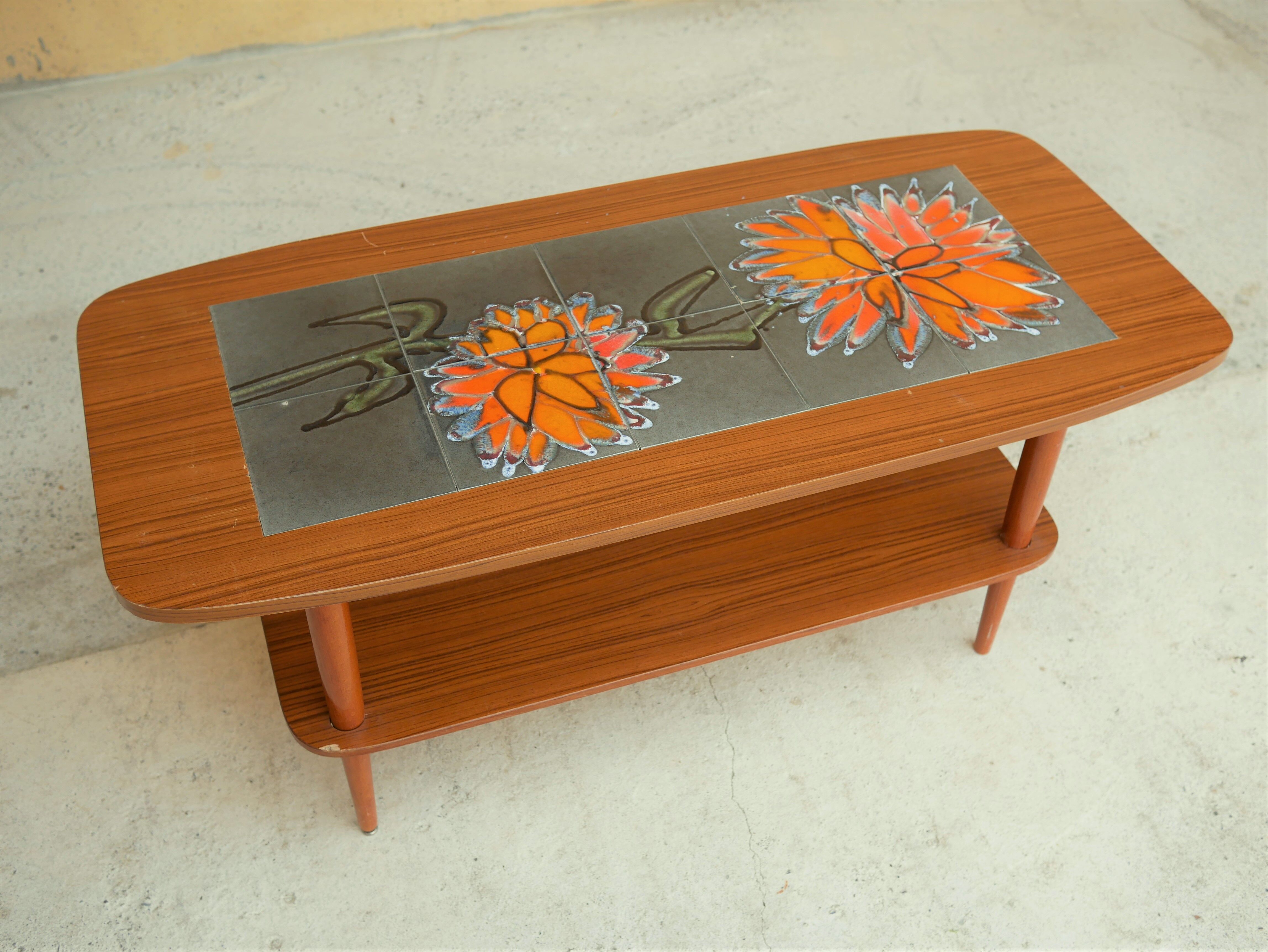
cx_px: 634
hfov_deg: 46.8
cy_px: 476
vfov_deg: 36.0
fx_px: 1466
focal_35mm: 40
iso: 200
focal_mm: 20
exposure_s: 1/320
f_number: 2.8
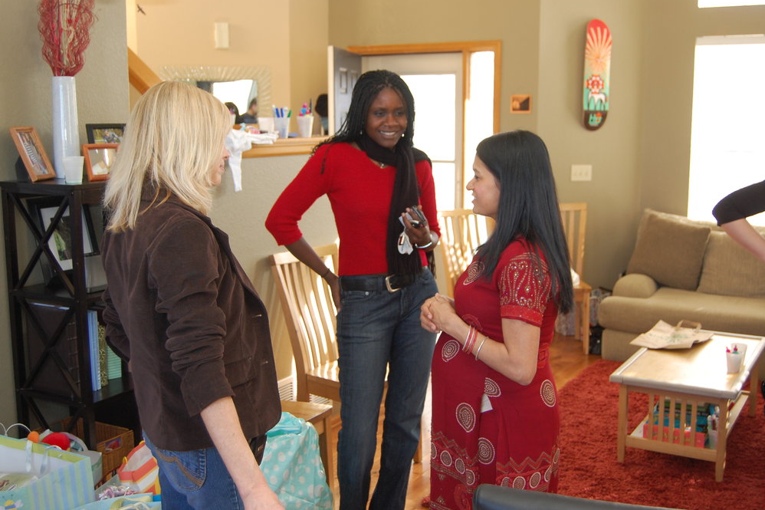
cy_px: 257
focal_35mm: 40
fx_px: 850
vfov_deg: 33.4
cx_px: 380
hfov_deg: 48.5
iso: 400
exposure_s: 1/80
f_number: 4.5
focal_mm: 26
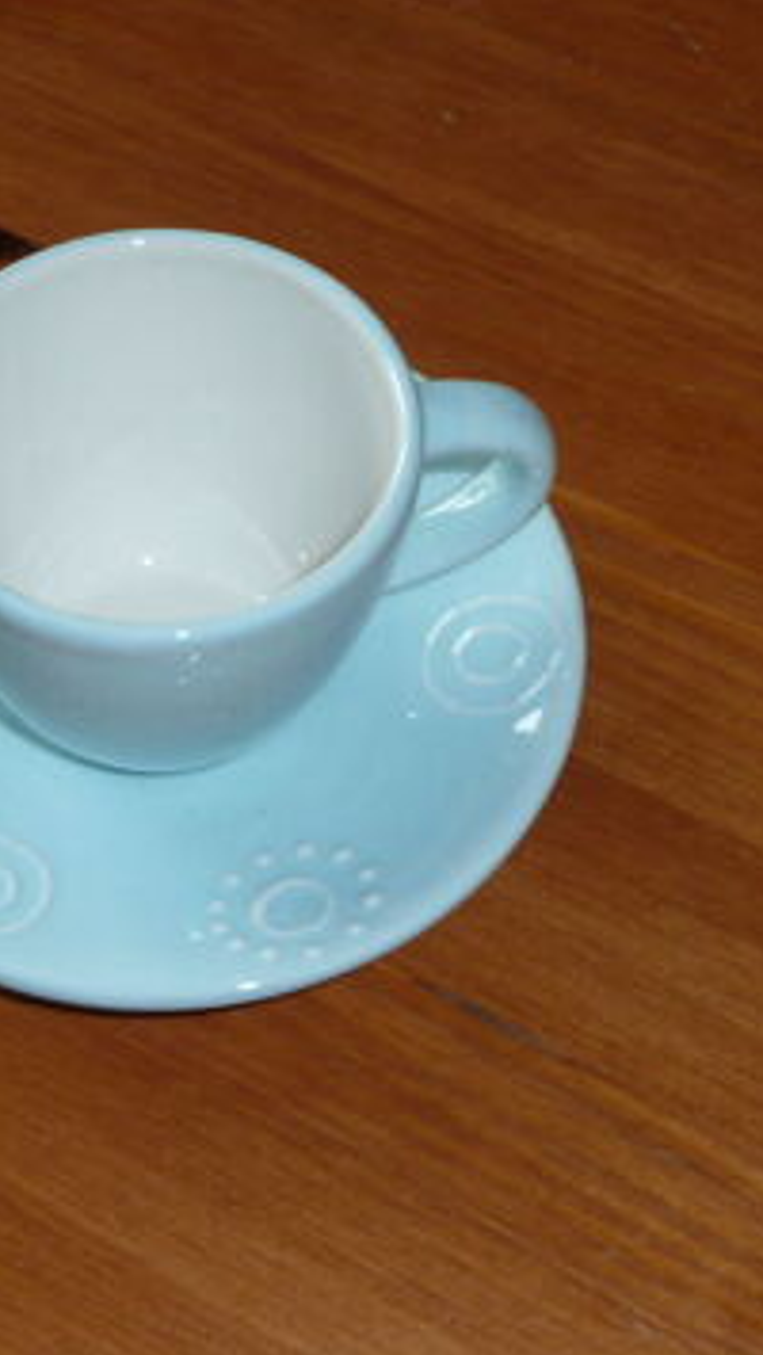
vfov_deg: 26.2
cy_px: 672
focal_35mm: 81
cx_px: 175
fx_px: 2910
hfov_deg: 14.9
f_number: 4.3
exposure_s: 1/30
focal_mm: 9.1
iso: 100
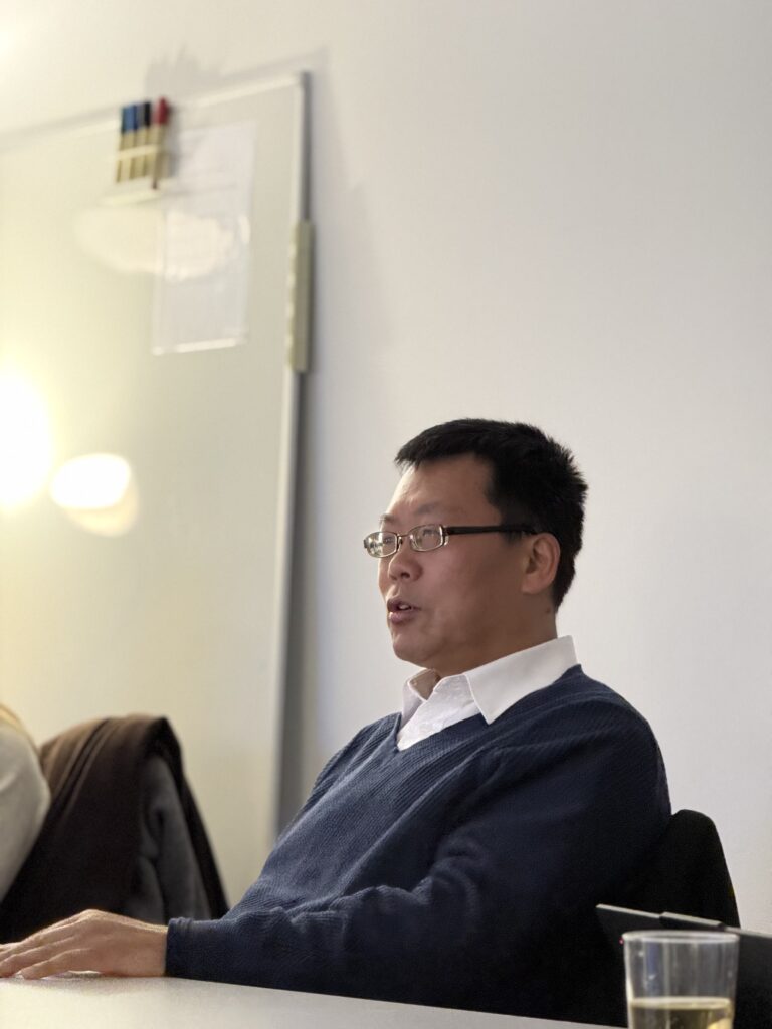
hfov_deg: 12.3
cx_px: 386
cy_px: 514
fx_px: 3568
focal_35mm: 120
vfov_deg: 16.4
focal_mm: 15.66
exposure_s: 1/100
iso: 800
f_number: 2.8
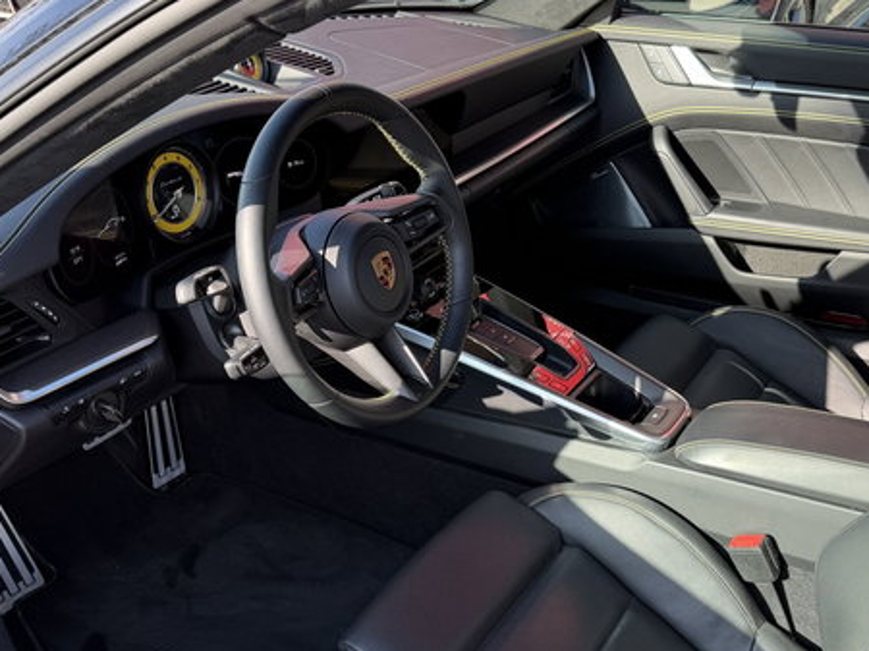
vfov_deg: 34.9
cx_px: 502
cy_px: 411
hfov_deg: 45.6
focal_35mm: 41
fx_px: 1029
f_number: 1.78
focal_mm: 6.76
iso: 80
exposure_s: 1/329
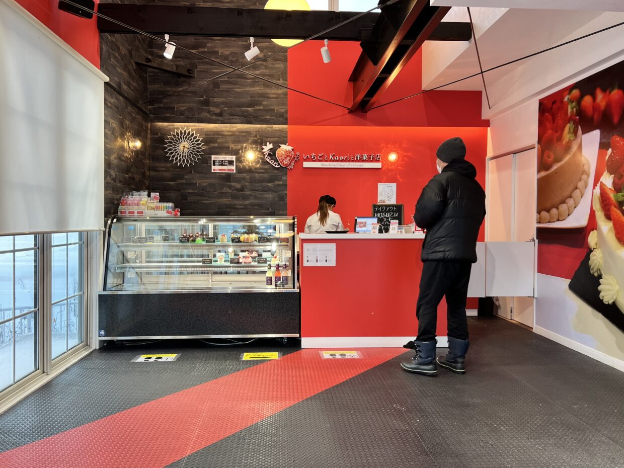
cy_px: 234
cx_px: 312
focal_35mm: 26
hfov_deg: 67.3
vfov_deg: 53.1
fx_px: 469
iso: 64
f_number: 1.5
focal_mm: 5.7
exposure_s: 1/100
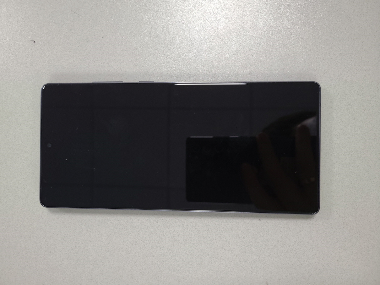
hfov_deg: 67.3
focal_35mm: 26
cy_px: 142
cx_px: 190
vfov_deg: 53.0
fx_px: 285
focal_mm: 5.4
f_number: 1.8
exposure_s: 1/60
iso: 125
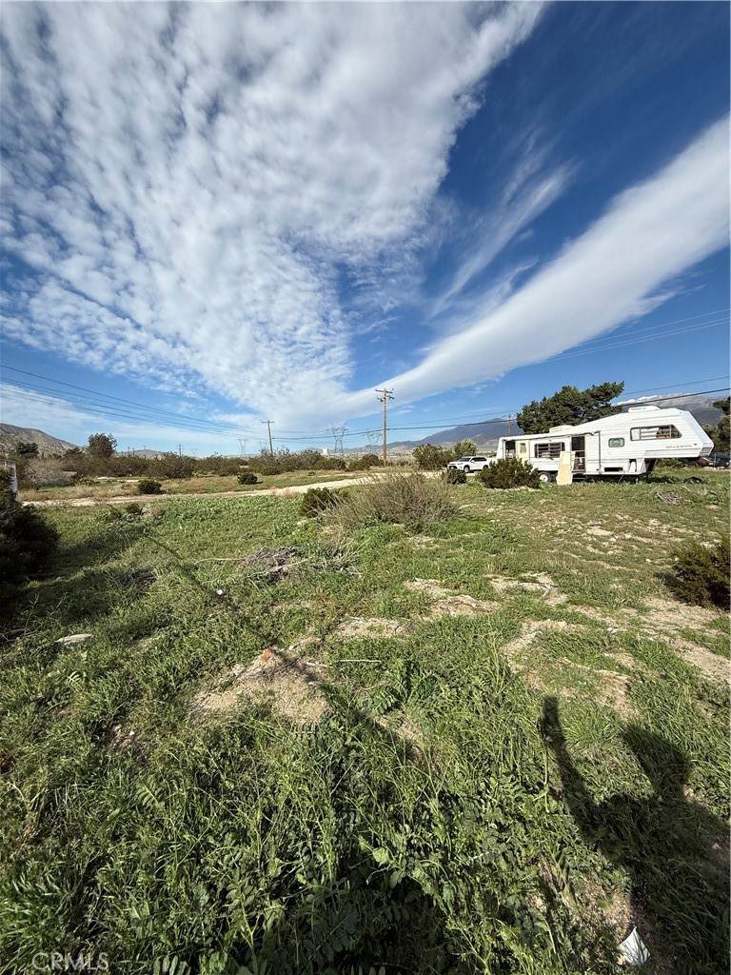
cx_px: 366
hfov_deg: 85.7
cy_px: 488
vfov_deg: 102.1
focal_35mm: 14
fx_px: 394
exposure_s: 1/2717
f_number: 2.2
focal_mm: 2.22
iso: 50
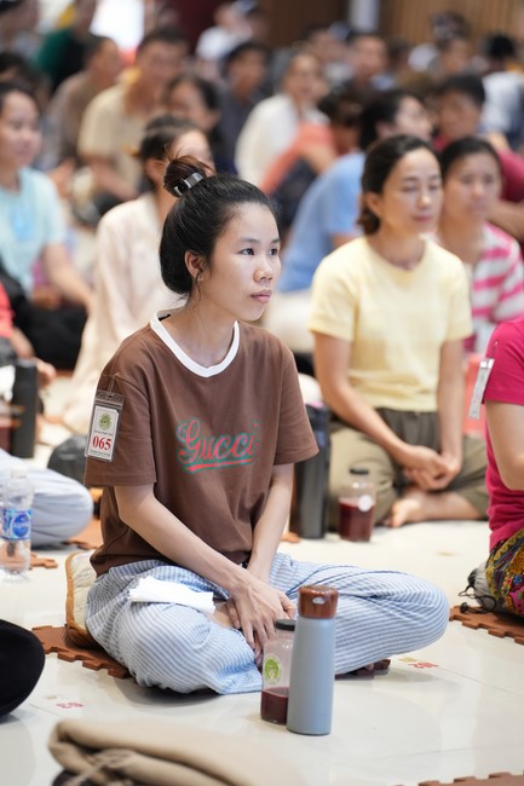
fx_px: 3276
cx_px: 262
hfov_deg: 9.1
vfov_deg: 13.7
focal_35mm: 150
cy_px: 393
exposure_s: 1/250
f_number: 2.8
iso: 4000
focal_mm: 150
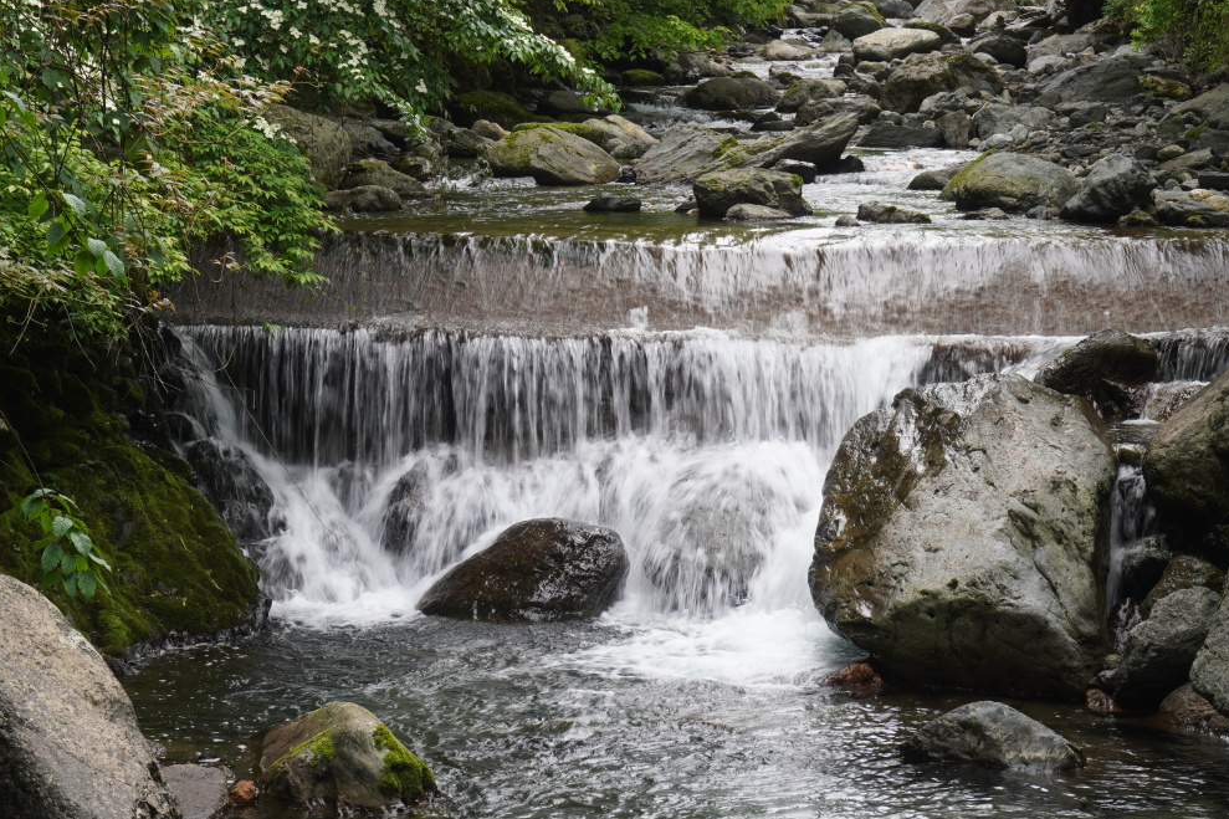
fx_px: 3106
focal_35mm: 91
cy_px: 370
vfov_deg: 15.0
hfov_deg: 22.4
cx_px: 736
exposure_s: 1/25
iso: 125
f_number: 11
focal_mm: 50
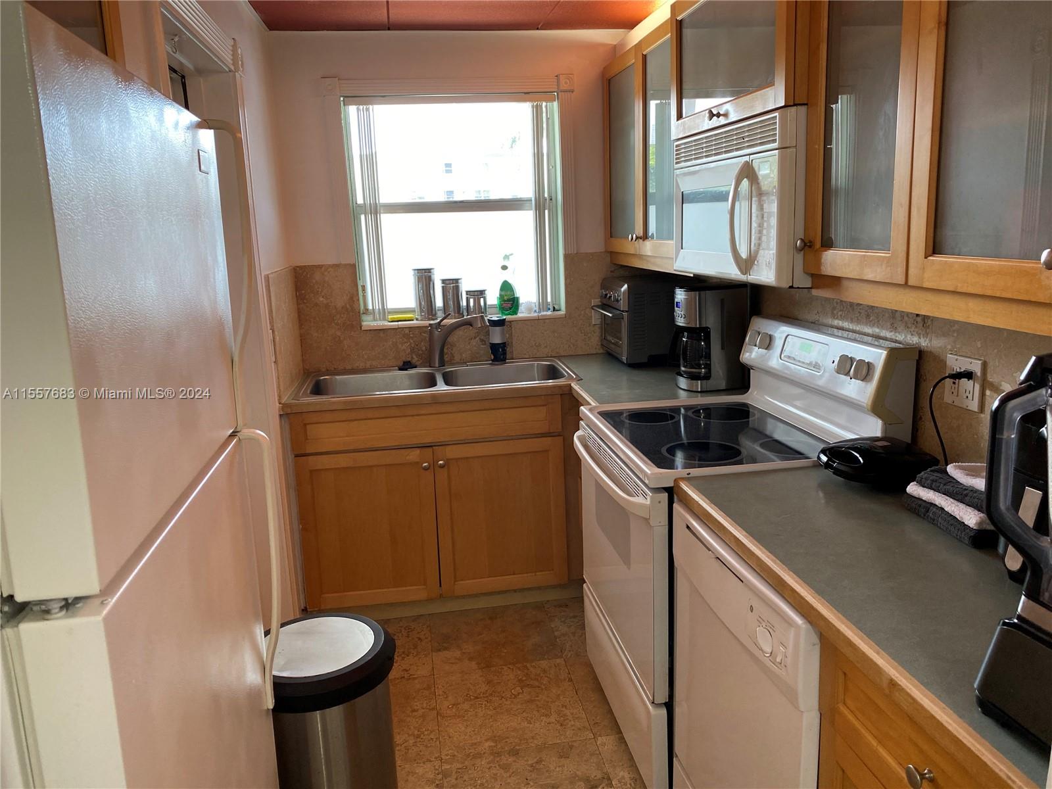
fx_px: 790
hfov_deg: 67.3
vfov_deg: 53.1
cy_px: 394
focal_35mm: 26
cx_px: 526
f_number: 1.8
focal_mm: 4.25
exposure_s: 1/120
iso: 125
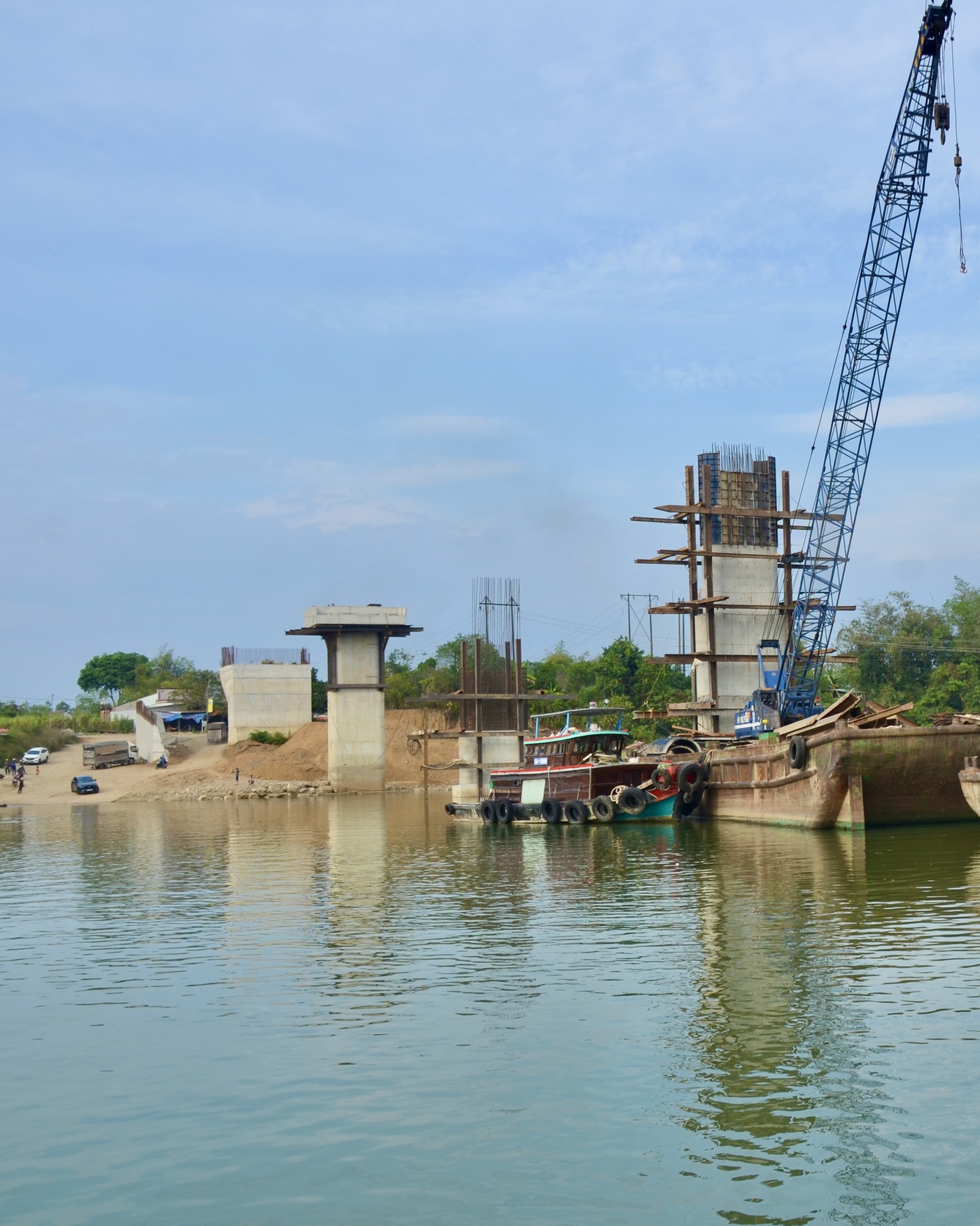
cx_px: 892
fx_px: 1559
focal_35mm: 43
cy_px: 610
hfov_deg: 33.0
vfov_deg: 42.9
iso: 140
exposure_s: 1/250
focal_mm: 20
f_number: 8
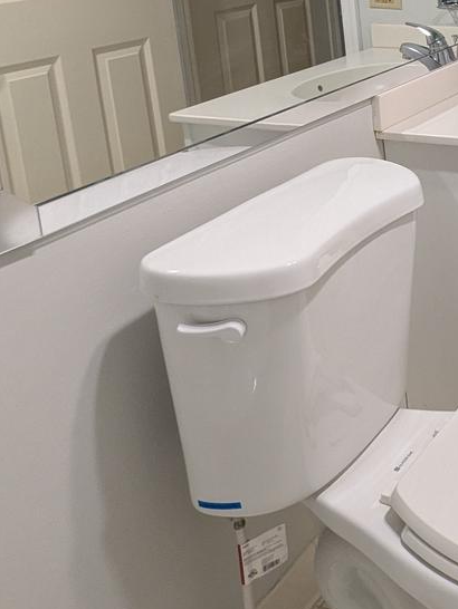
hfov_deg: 27.3
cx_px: 588
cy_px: 45
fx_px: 793
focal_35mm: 45
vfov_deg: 38.7
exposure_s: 1/24
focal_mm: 2.35
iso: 85
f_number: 2.2
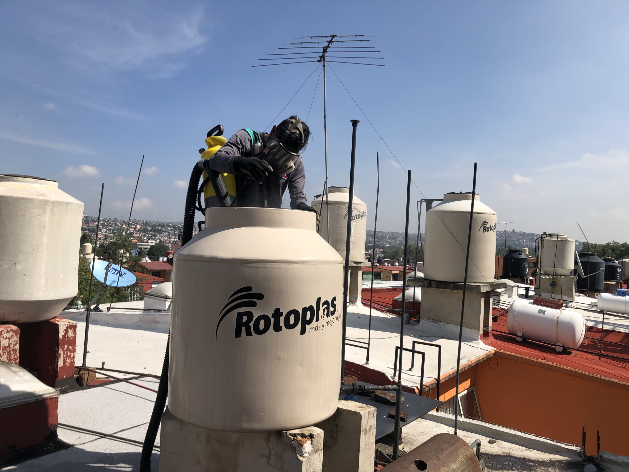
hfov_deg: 63.4
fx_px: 509
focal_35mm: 28
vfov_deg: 49.7
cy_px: 236
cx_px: 314
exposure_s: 1/2857
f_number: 1.8
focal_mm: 3.99
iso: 20
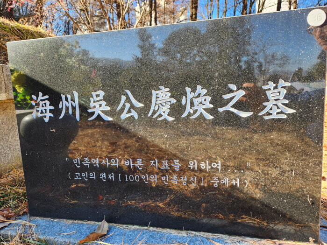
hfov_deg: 73.9
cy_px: 122
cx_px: 164
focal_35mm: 23
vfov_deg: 58.9
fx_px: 217
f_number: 1.8
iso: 20
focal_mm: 5.4
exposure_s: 1/170
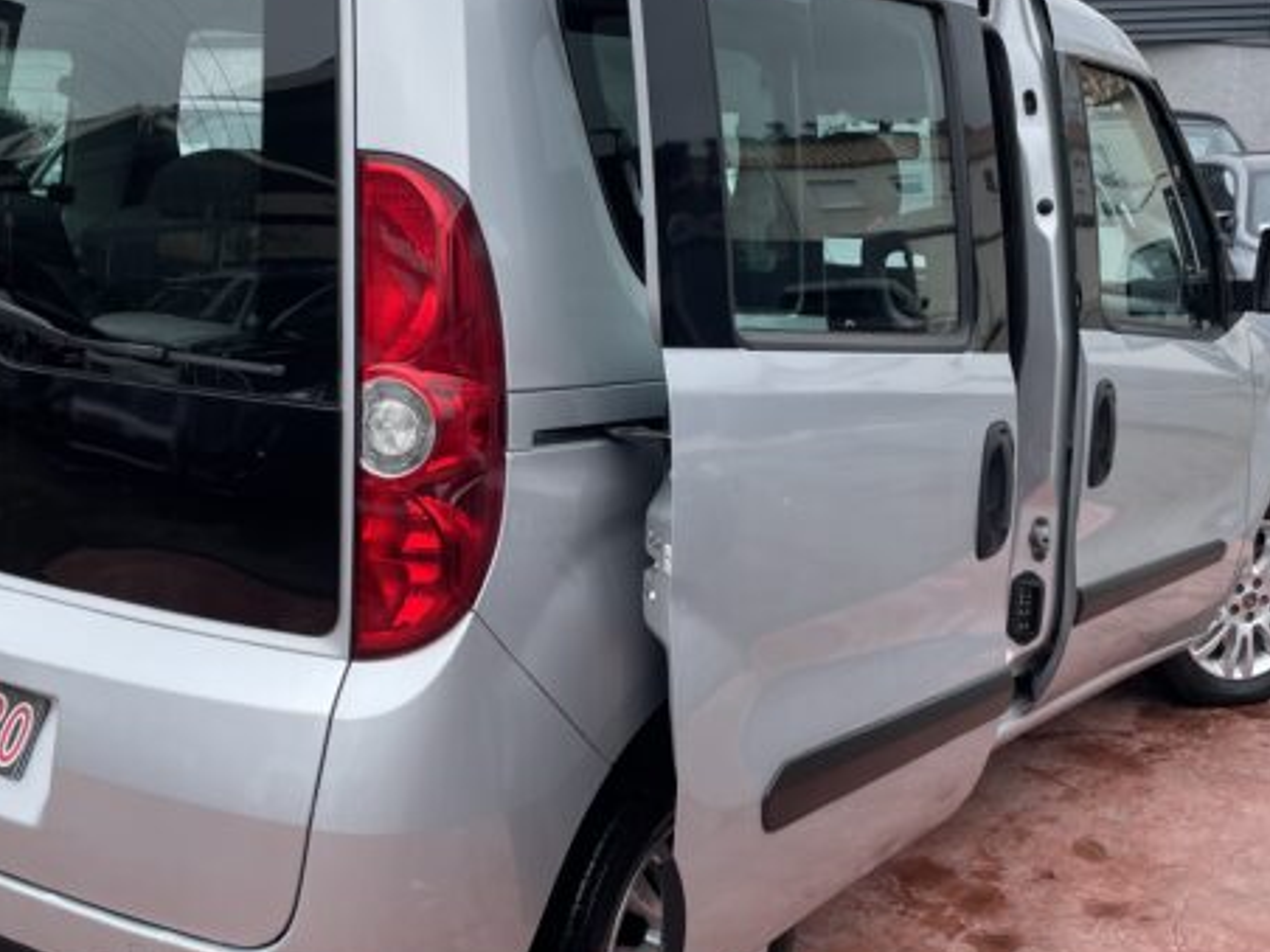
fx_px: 1688
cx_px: 559
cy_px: 486
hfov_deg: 41.2
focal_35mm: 46
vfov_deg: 31.5
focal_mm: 4.2
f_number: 1.6
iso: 32
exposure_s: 1/593
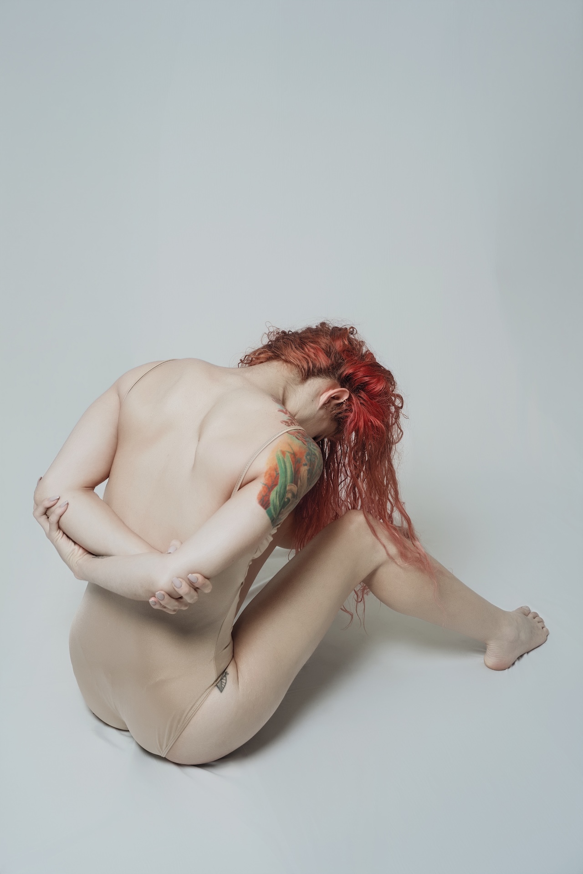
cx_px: 292
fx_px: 1336
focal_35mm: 55
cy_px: 437
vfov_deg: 36.2
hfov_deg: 24.6
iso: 100
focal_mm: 55
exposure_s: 1/125
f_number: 8
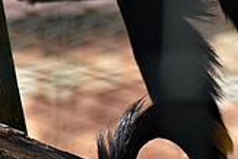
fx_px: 8728
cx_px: 184
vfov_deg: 1.0
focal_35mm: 1319
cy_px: -85
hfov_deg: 1.6
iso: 450
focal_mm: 140
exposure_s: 1/1000
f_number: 5.6
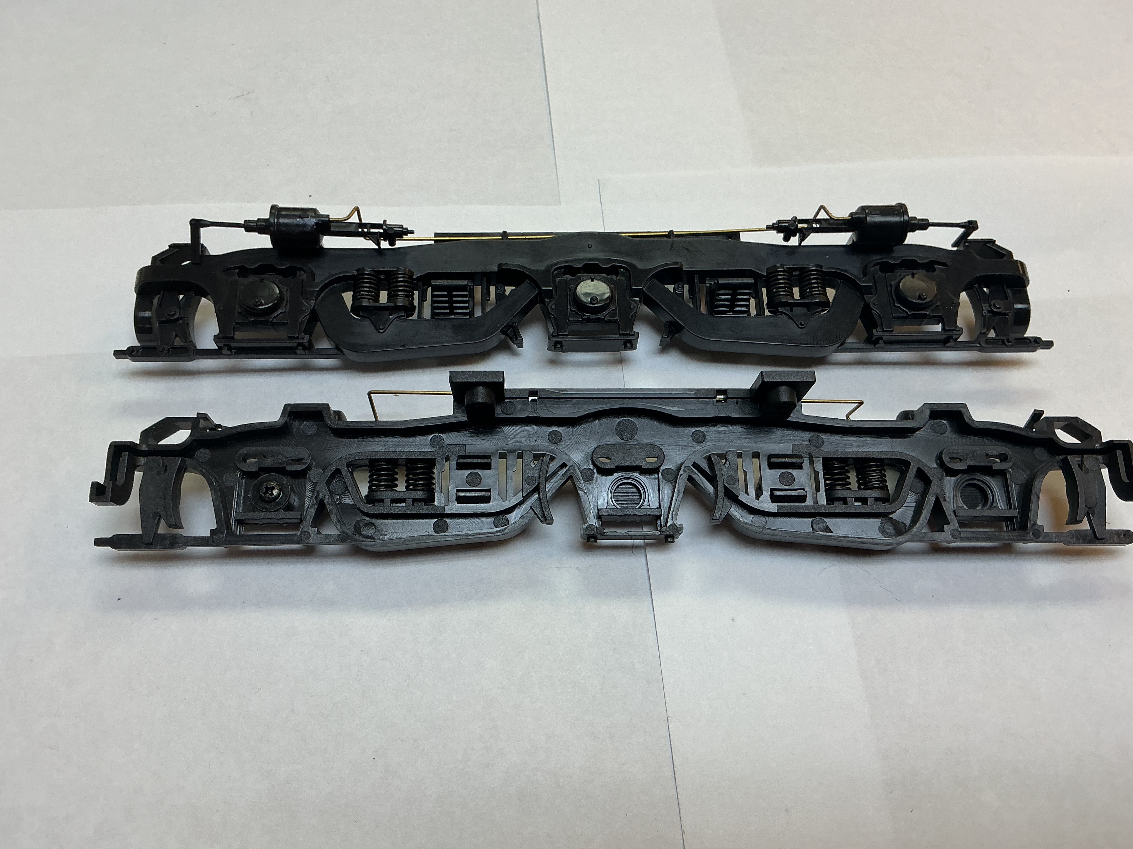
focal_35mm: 29
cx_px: 566
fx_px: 949
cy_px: 424
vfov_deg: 48.2
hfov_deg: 61.7
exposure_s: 1/100
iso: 32
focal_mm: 3
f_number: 1.8
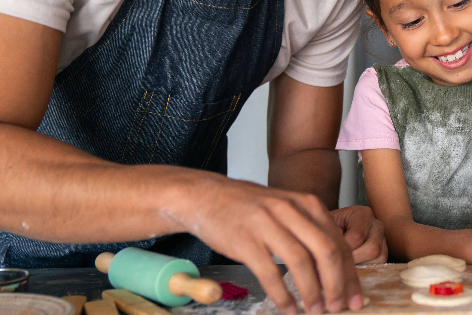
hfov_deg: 26.0
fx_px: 957
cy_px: 70
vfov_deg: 18.5
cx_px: 494
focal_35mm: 73
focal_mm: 30
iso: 200
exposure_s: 1/125
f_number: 2.8
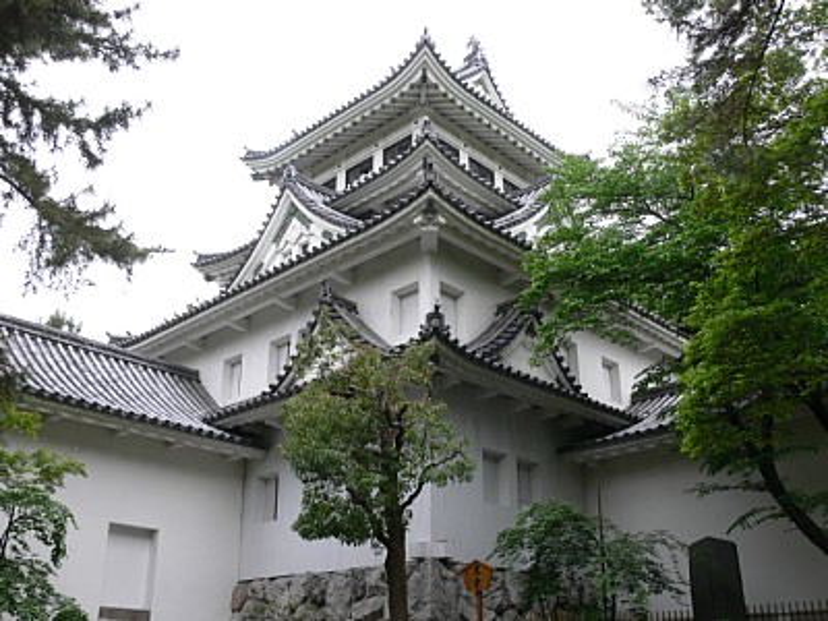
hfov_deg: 52.6
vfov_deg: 40.7
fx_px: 837
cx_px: 414
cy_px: 310
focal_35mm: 35
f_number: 5
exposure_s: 1/125
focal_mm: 7.4
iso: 80
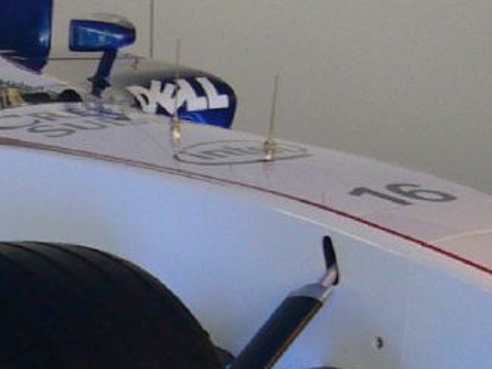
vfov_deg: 6.7
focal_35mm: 222
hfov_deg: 8.9
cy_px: 262
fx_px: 3154
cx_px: -20
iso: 80
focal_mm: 5.8
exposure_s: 1/125
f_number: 2.8
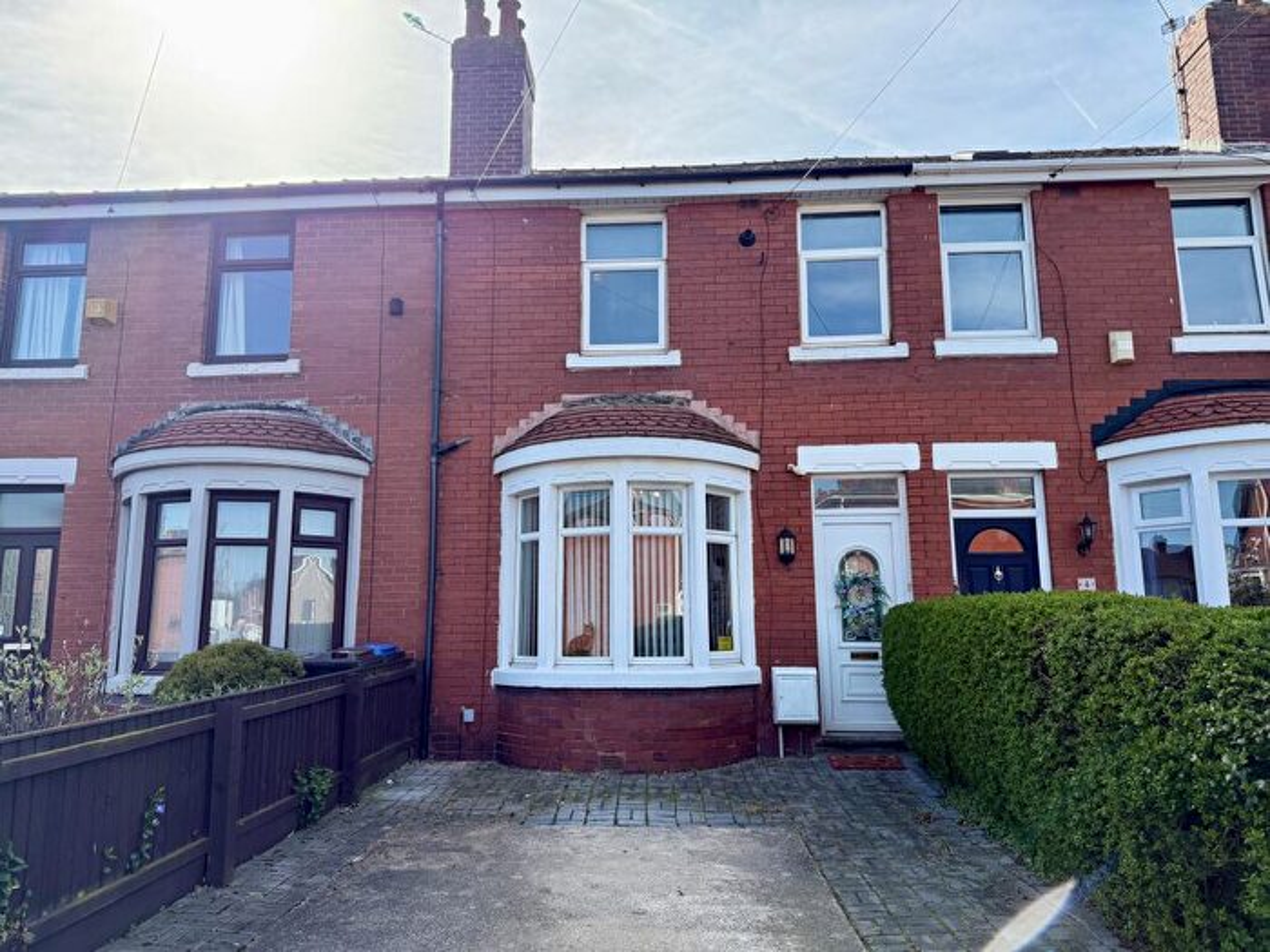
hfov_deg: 71.6
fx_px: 881
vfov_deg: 56.8
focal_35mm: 24
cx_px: 635
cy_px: 476
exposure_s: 1/2110
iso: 100
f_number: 1.78
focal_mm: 6.76
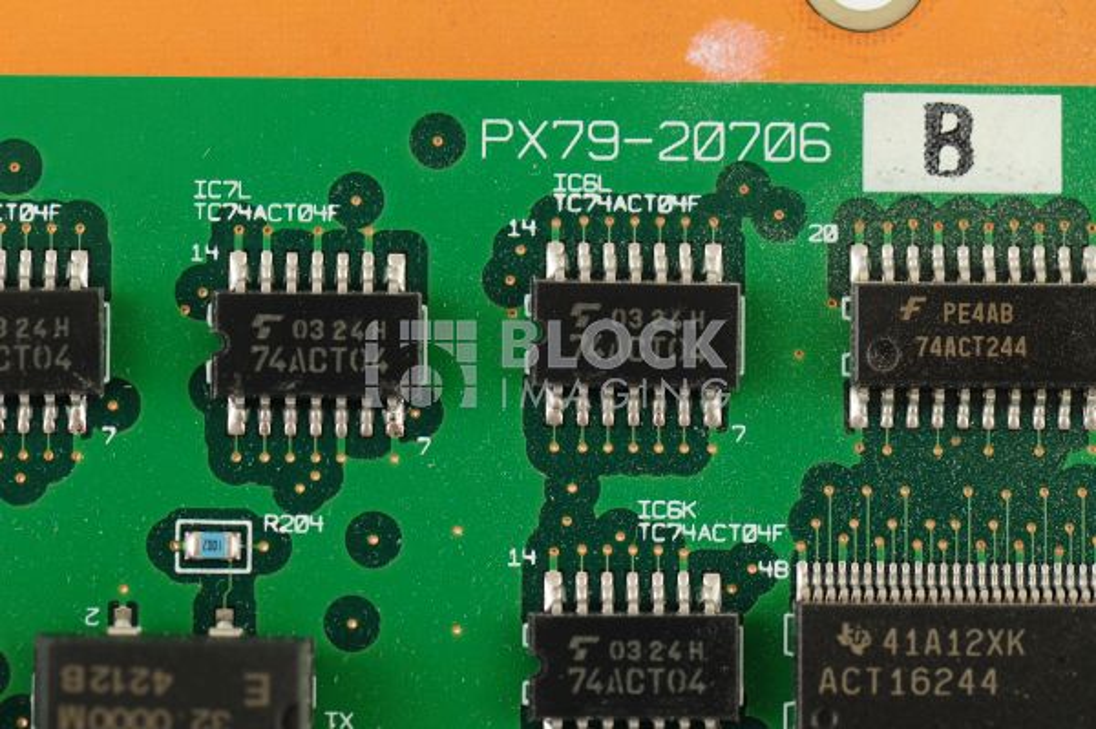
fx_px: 3194
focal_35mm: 105
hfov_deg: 19.5
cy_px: 364
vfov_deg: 13.0
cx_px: 548
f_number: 9
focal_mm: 105
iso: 1600
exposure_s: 1/125
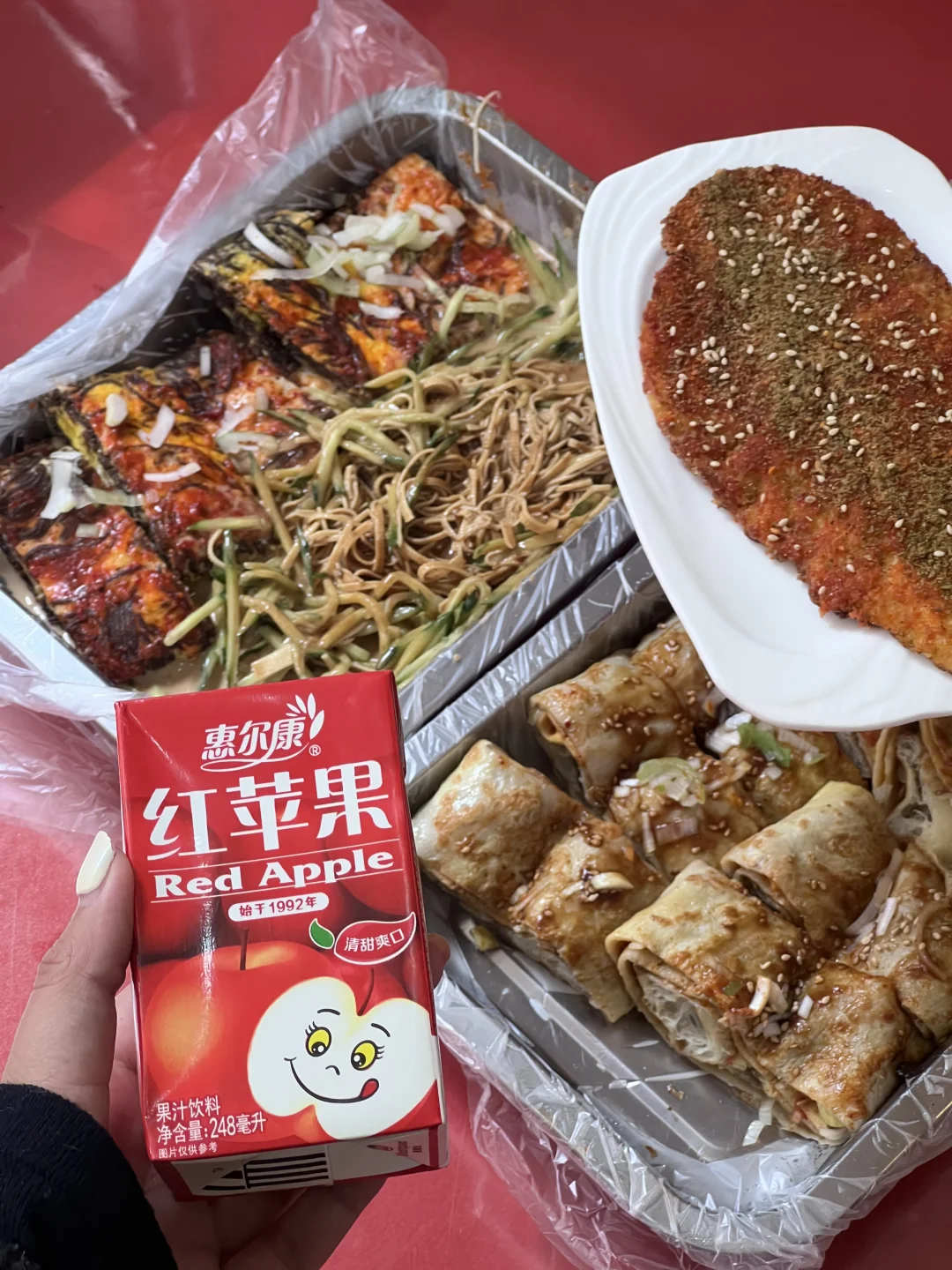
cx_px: 476
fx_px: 2824
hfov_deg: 19.1
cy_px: 635
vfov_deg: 25.3
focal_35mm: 77
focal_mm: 9
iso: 200
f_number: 2.8
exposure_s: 1/100
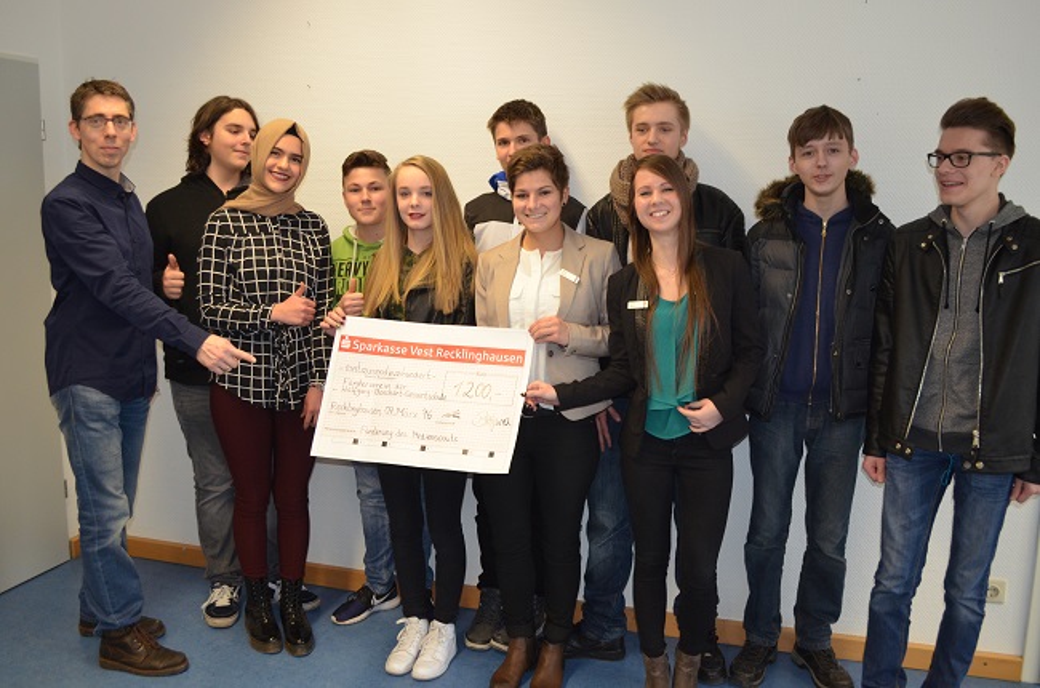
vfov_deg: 39.8
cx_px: 520
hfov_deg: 57.3
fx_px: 951
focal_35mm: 33
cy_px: 344
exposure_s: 1/60
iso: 1000
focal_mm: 22
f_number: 3.8
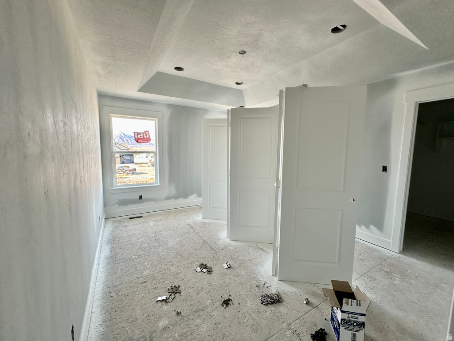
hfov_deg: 102.1
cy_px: 170
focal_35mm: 14
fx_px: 184
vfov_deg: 85.7
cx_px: 227
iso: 80
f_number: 2.2
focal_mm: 2.22
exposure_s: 1/99
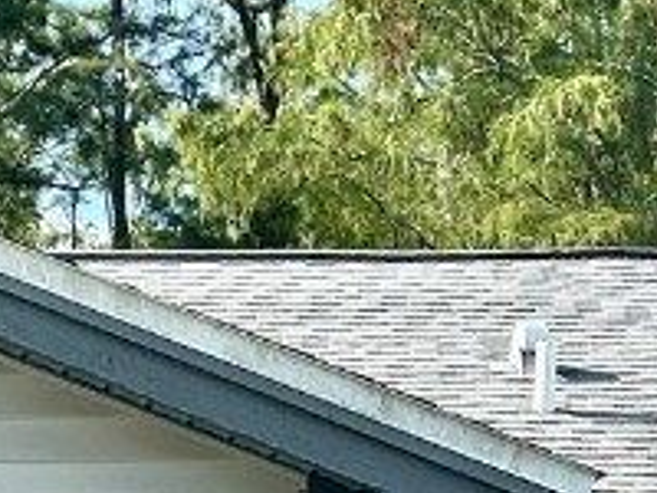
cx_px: -598
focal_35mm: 246
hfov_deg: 7.7
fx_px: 4669
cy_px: 427
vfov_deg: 6.0
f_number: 1.78
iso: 64
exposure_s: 1/1783
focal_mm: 6.86
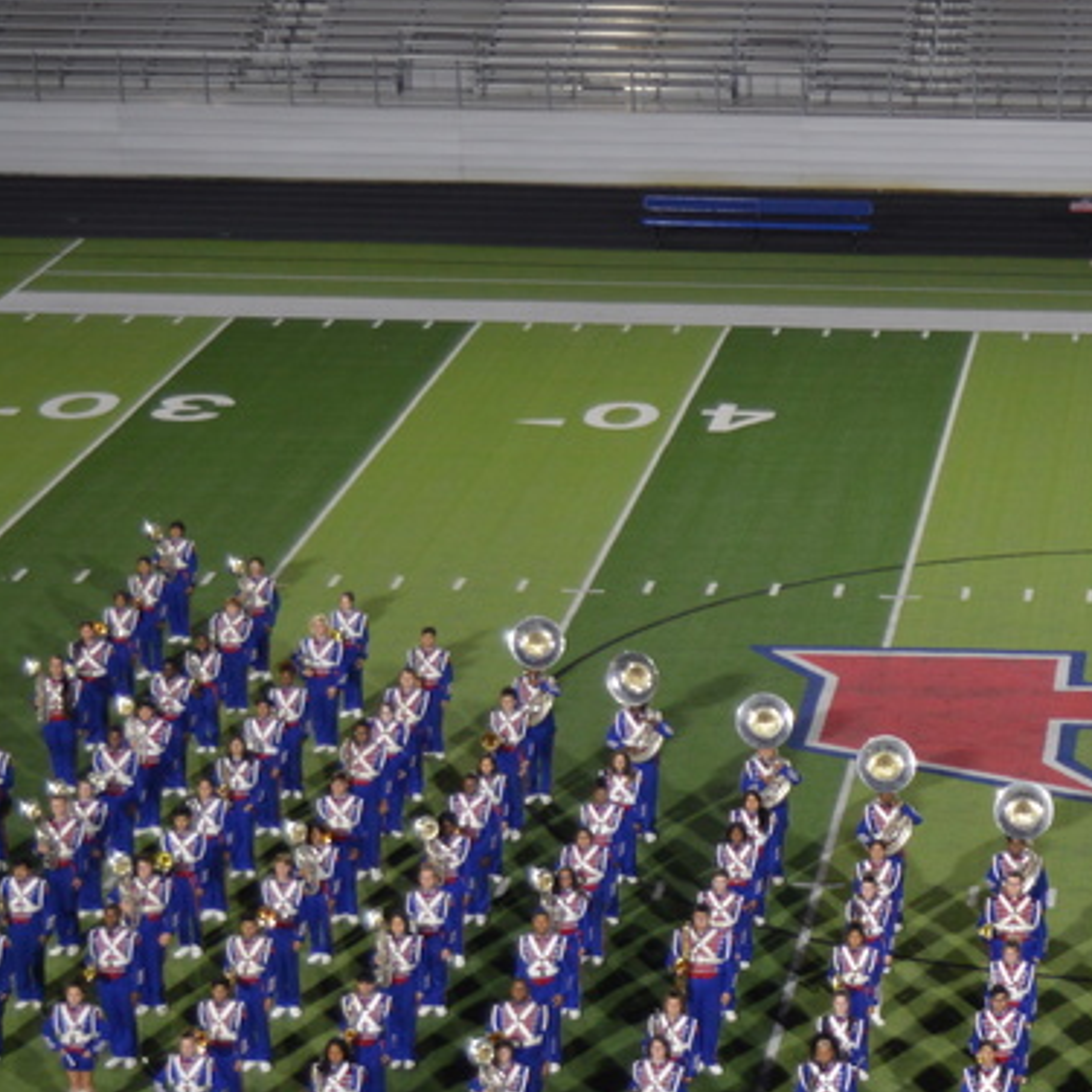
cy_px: 945
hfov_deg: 14.4
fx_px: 4211
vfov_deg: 14.6
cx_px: 1252
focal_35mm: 118
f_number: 4.5
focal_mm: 34
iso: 400
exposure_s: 1/40
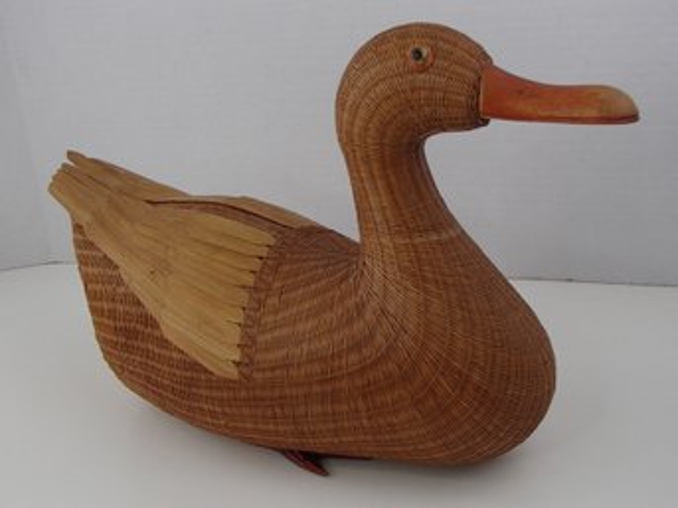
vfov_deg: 38.6
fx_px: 724
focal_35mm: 37
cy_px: 254
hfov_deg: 50.2
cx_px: 339
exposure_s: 1/160
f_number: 4.7
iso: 125
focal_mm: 6.64
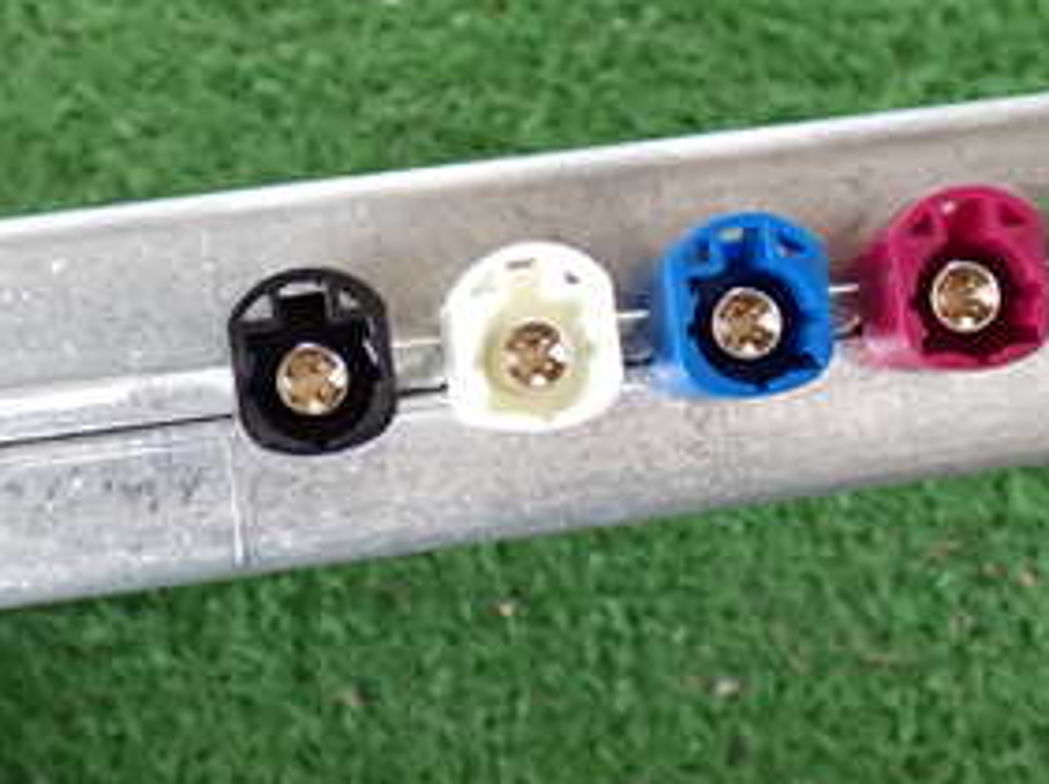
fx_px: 2330
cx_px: 336
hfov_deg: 25.2
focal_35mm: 77
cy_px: 381
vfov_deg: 19.1
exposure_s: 1/40
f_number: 2.5
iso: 500
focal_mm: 6.37
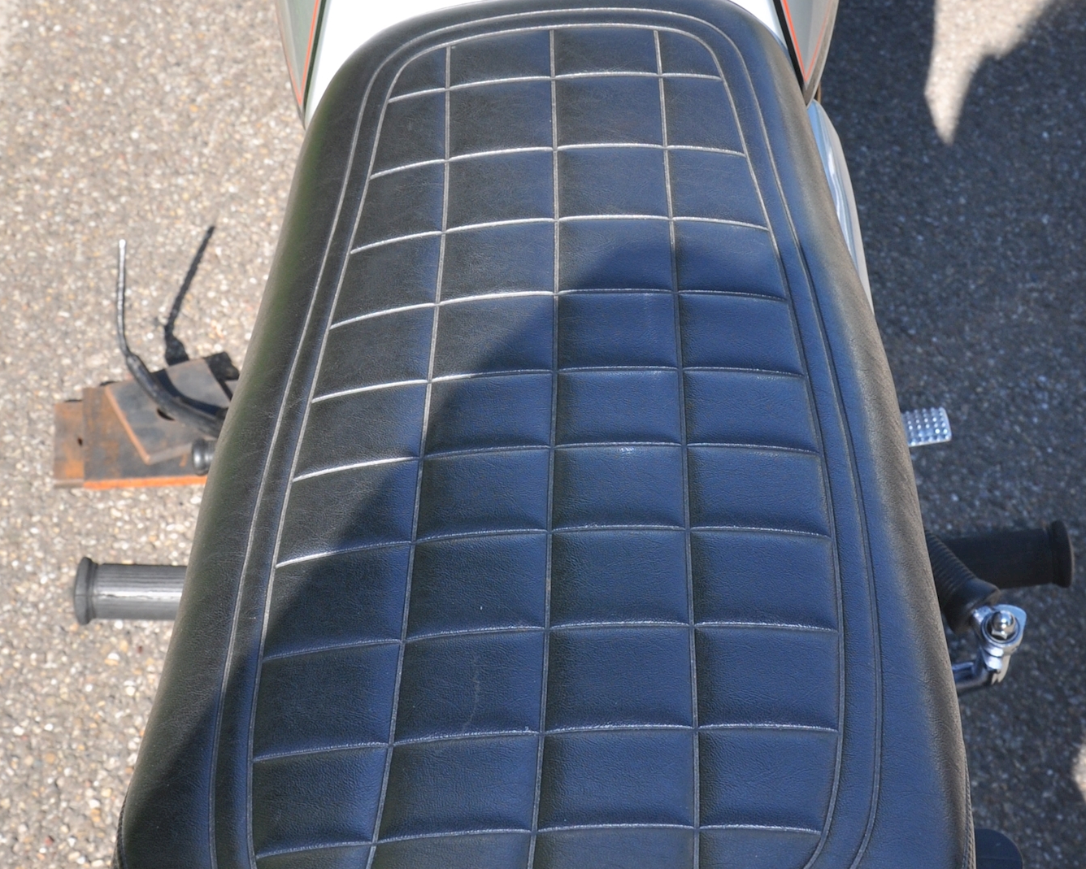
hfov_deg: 26.1
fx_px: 2346
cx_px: 568
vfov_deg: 20.9
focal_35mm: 73
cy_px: 262
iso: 200
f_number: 10
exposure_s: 1/200
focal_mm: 24
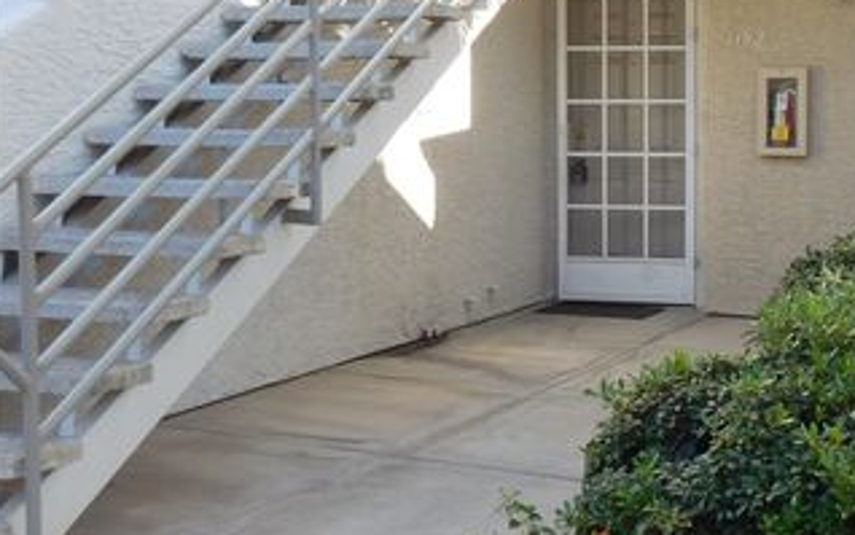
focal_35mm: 60
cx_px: 659
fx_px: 1399
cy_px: 187
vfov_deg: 21.6
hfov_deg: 33.2
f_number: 3.5
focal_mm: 6.3
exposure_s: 1/125
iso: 125
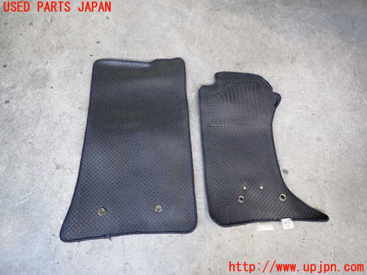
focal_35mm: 25
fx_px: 265
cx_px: 184
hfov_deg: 69.4
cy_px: 138
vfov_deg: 54.9
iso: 200
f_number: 2
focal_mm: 4.5
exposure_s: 1/40
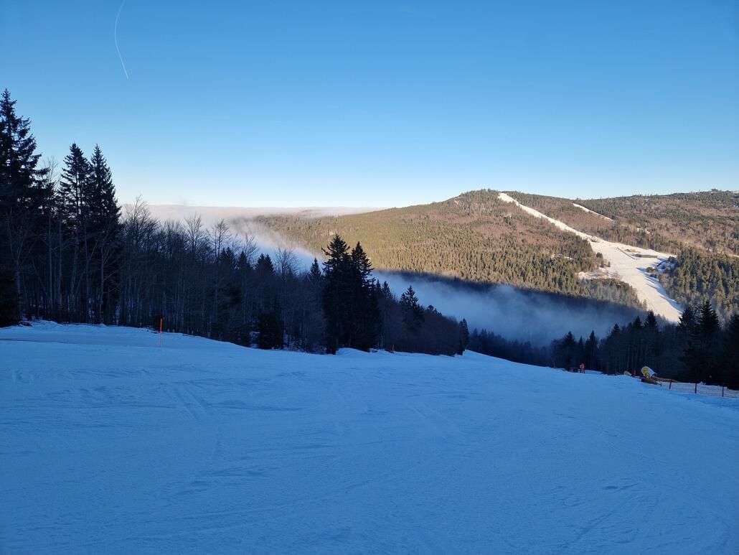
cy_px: 278
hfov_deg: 73.9
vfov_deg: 58.9
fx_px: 491
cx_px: 370
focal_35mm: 23
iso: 50
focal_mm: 5.4
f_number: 1.8
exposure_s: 1/728
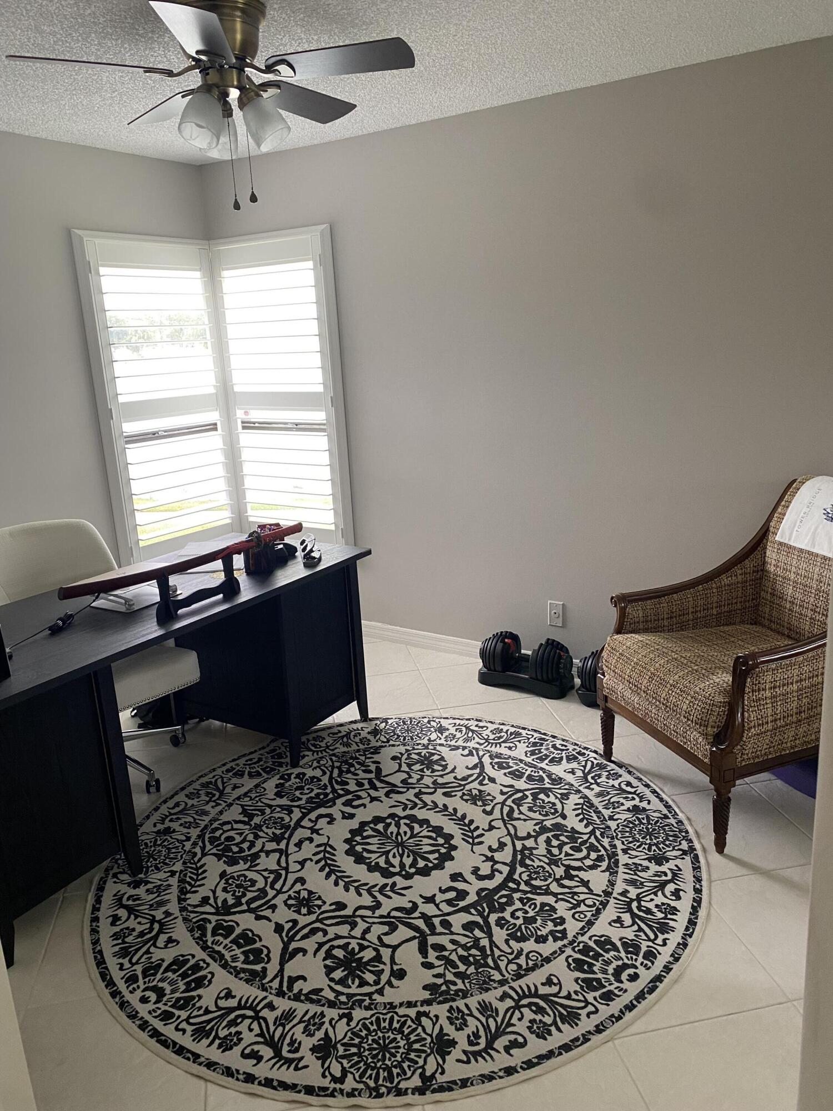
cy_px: 556
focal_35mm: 26
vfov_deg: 67.3
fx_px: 834
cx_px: 416
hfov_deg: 53.1
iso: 250
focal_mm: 4.25
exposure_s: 1/60
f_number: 1.8
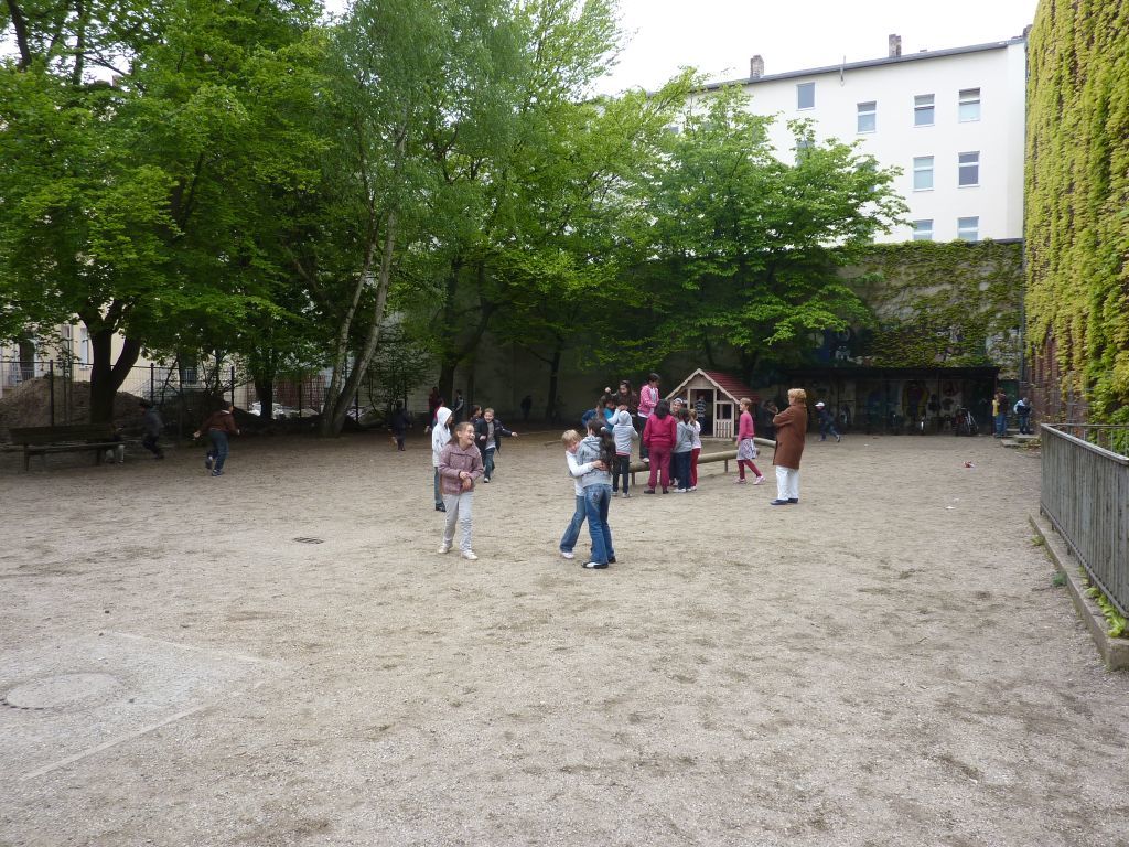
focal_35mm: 25
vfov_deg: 54.9
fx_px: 815
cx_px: 564
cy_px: 424
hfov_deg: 69.4
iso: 80
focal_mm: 4.1
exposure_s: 1/100
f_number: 4
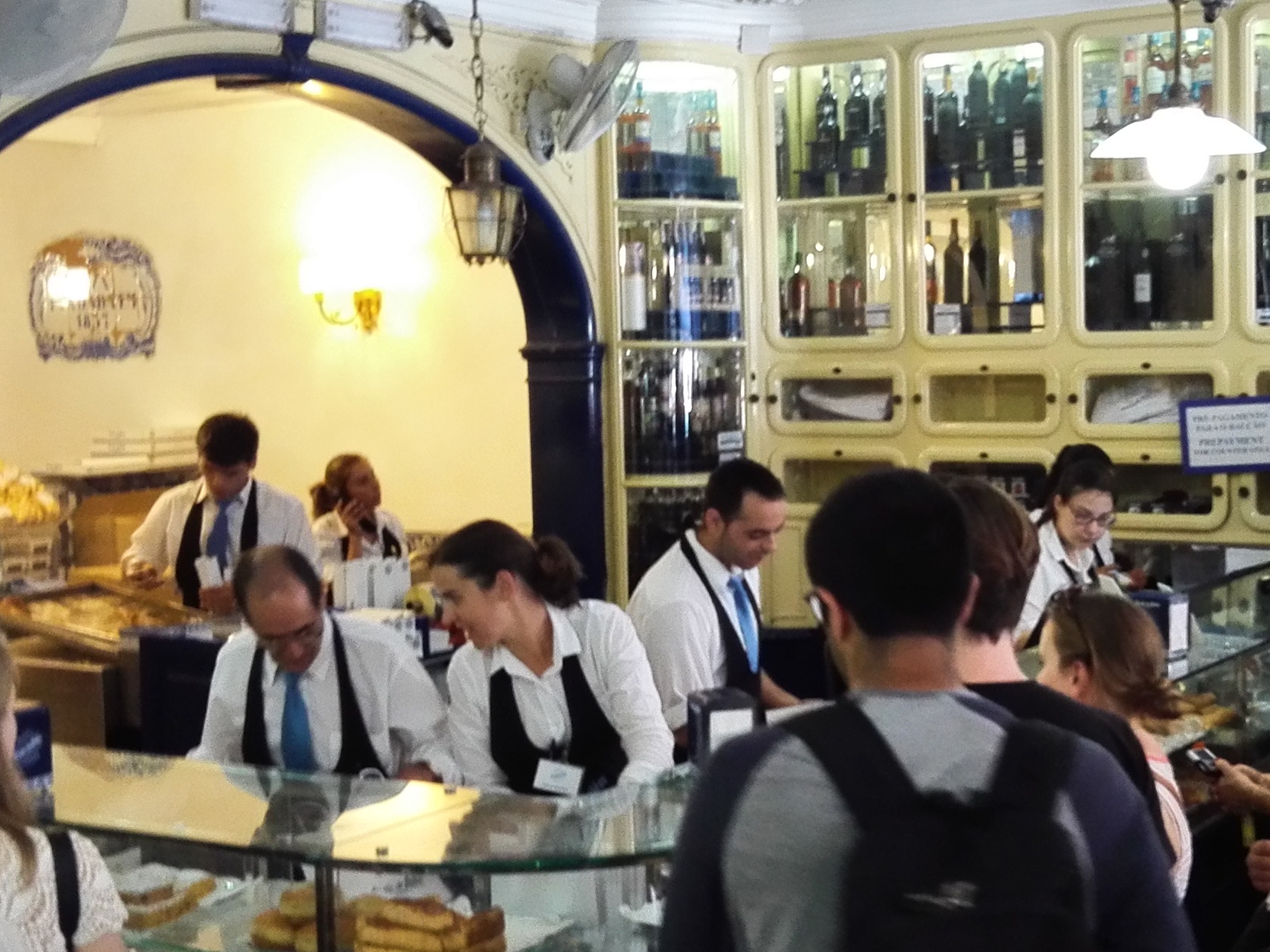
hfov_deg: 33.6
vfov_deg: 25.6
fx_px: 2091
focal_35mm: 57
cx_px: 804
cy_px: 512
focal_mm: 3.8
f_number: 2
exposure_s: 1/33.4
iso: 250
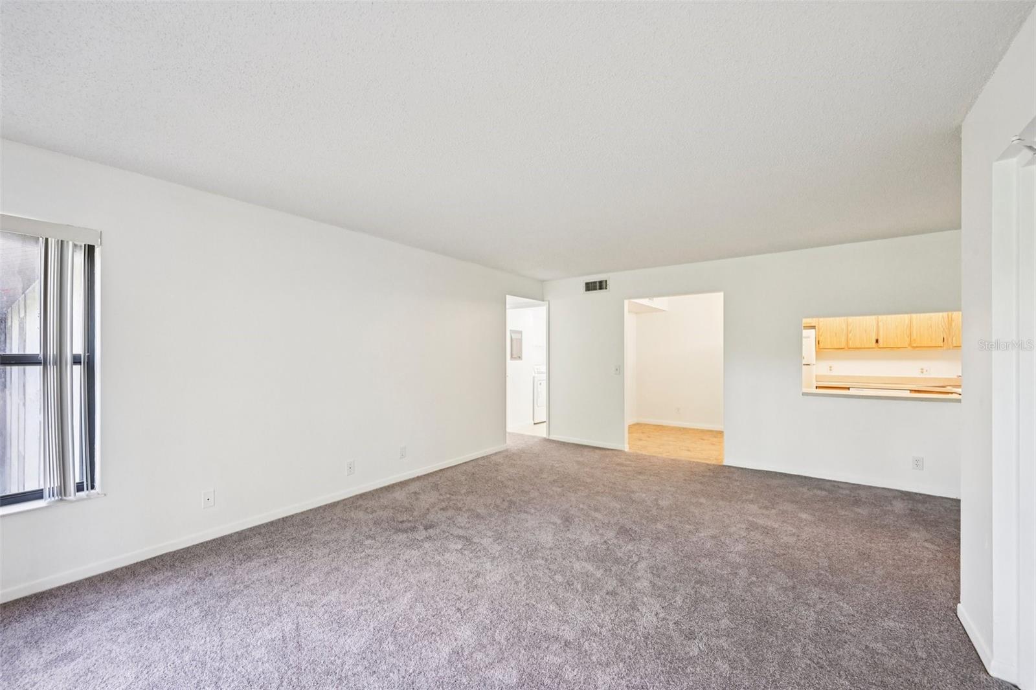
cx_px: 518
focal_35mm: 14
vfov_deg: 81.2
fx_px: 403
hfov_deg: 104.3
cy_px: 345
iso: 2500
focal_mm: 14
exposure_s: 1/80
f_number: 8
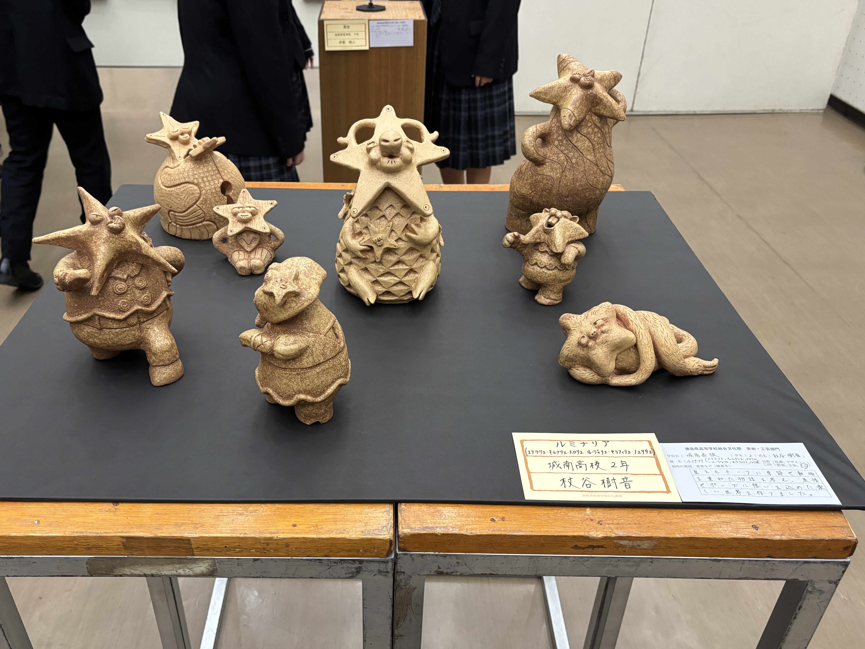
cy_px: 336
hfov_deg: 59.8
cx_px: 380
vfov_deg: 46.8
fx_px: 750
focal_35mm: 30
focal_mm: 5.96
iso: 320
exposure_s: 1/60
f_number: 1.6
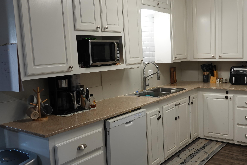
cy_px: 85
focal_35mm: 38
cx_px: 148
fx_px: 261
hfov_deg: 50.4
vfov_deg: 35.0
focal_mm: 10.8
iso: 125
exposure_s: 1/30
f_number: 2.8
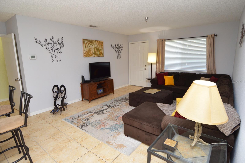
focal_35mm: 18
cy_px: 82
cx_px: 122
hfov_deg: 90.1
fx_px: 122
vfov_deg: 67.3
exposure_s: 1/60
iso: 400
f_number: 4
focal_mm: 12
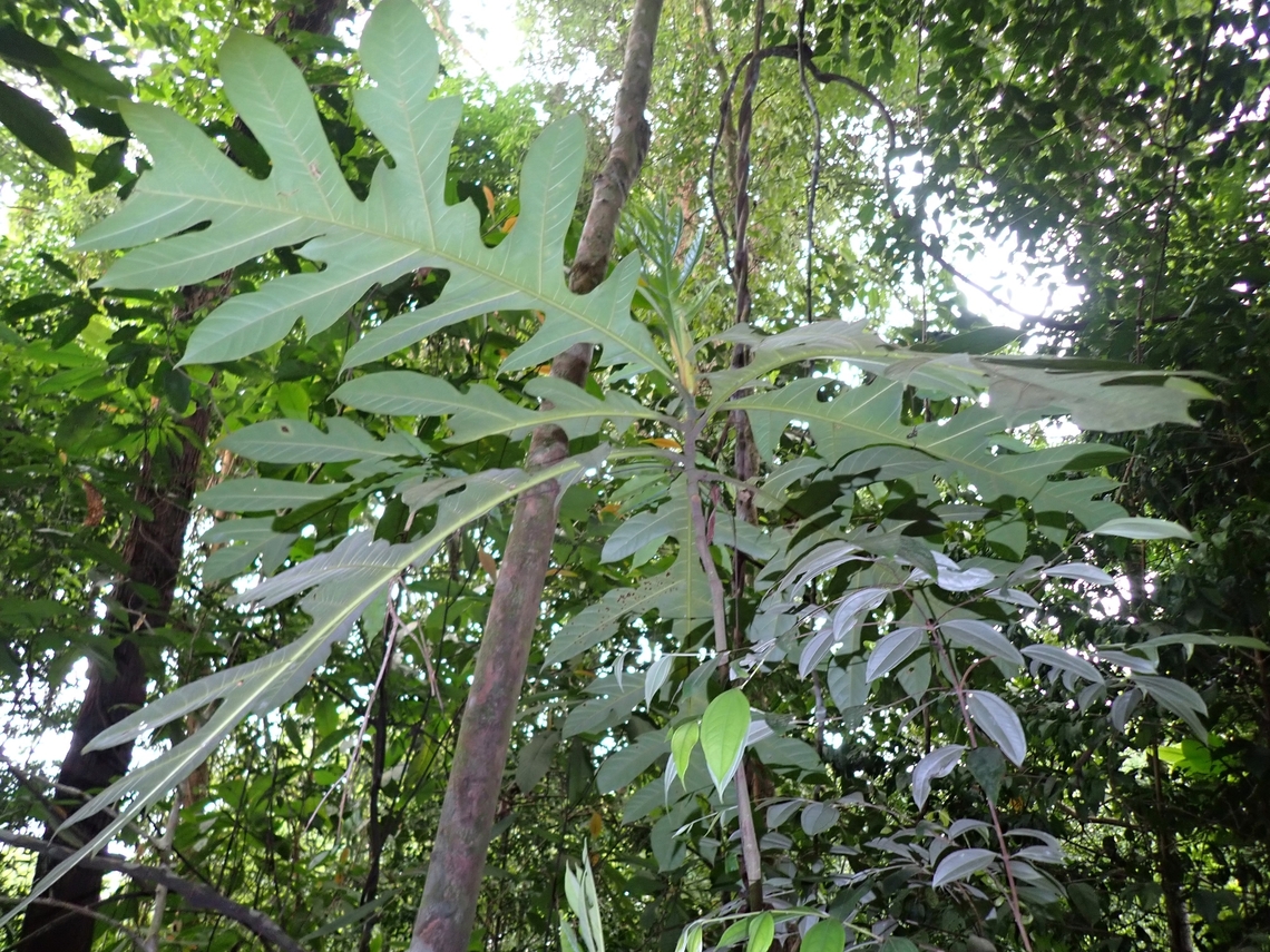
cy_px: 476
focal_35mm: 25
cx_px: 635
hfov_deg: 69.4
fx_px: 917
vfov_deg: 54.9
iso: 200
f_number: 2
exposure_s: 1/30
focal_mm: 4.5
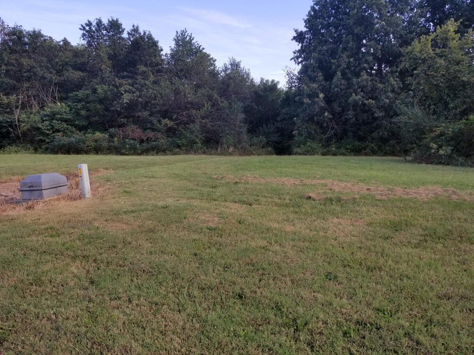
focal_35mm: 26
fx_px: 356
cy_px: 178
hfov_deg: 67.3
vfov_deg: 53.1
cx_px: 237
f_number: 1.7
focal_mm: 4.3
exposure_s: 1/448
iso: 50
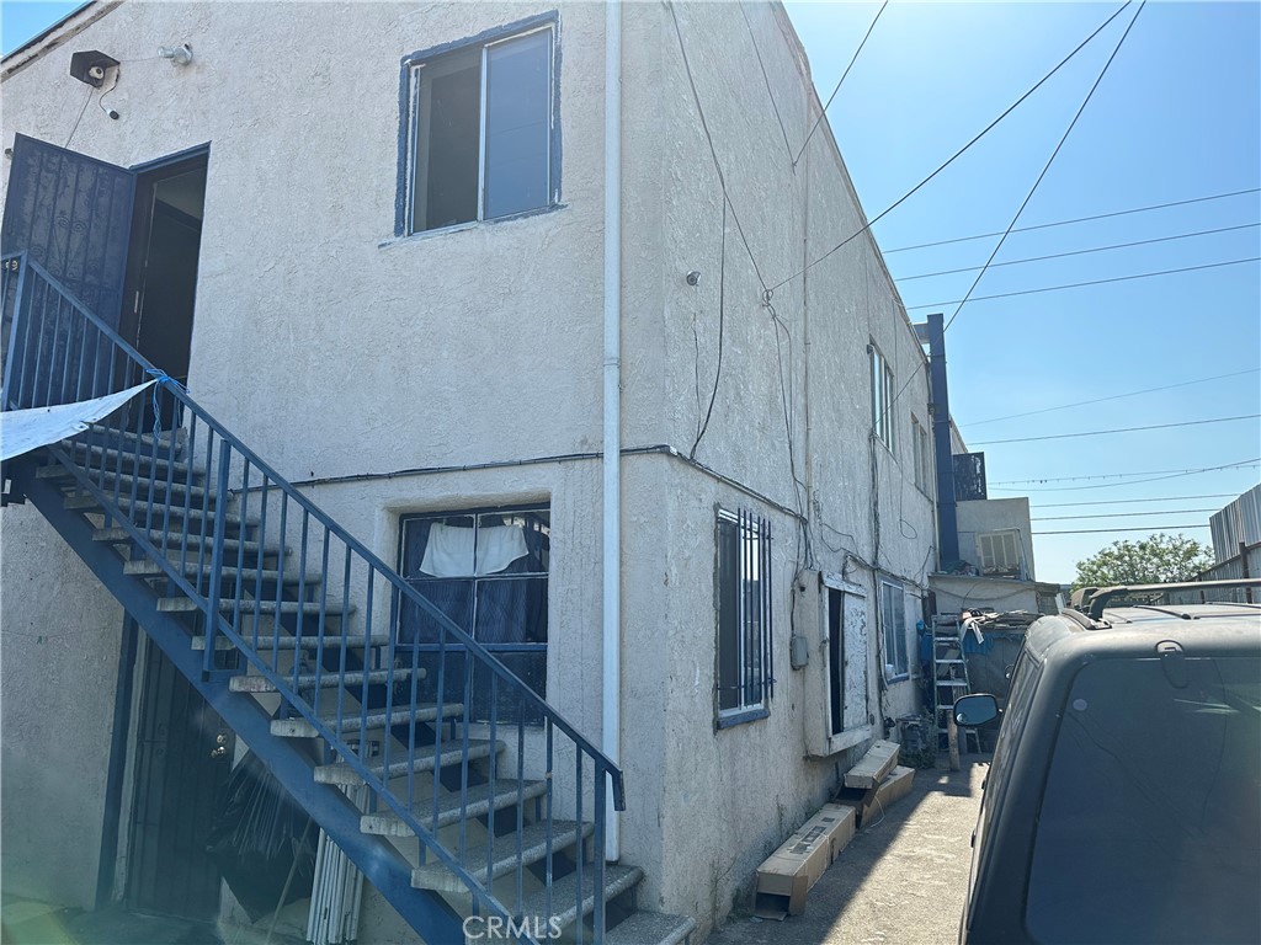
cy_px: 472
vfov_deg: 56.8
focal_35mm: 24
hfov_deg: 71.6
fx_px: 874
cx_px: 630
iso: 80
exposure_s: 1/3472
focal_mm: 6.86
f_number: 1.78
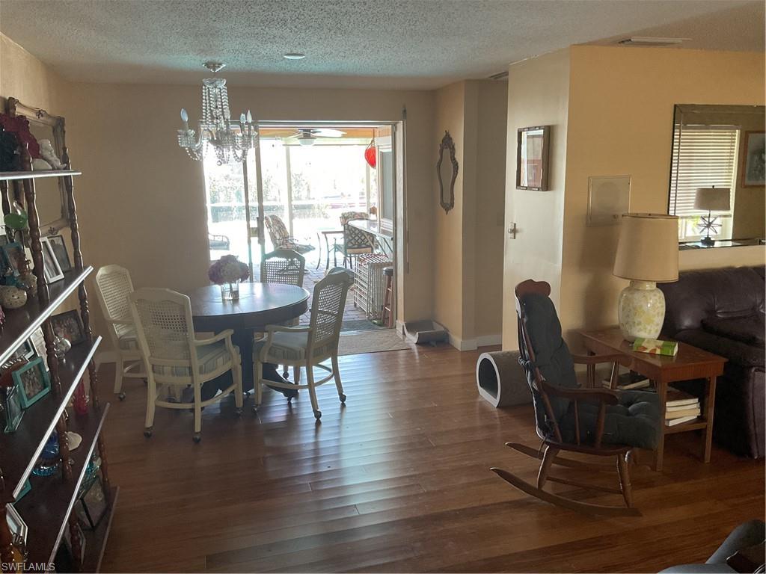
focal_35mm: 29
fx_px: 642
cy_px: 287
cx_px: 383
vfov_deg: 48.2
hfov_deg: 61.7
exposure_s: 1/60
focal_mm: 3
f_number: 1.8
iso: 100
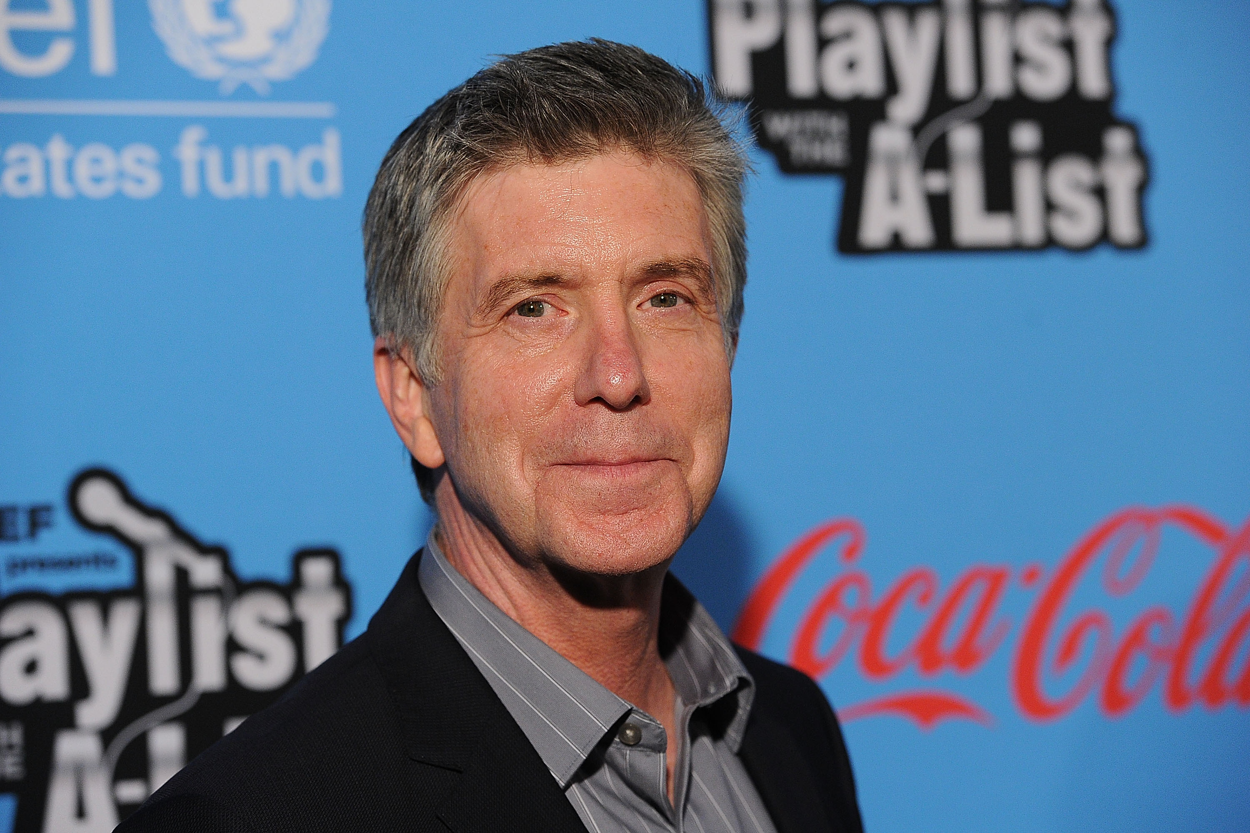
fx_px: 3887
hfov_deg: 18.3
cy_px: 416
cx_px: 625
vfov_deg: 12.2
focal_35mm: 112
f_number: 4
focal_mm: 112
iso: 3200
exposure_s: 1/800
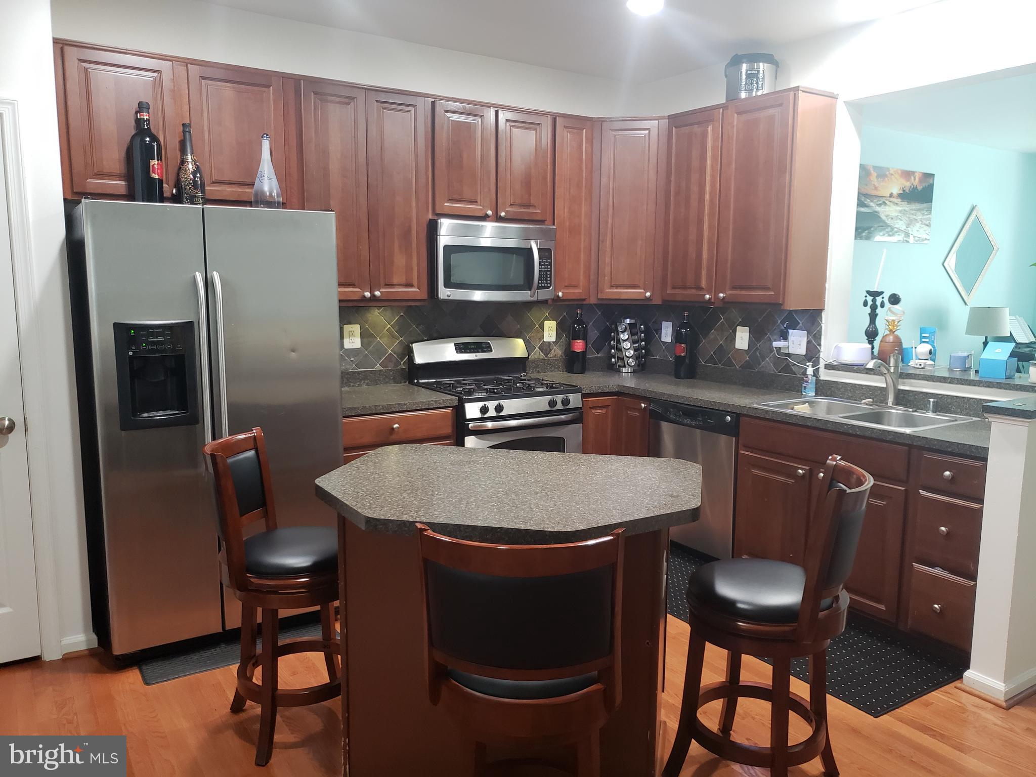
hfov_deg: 67.3
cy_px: 388
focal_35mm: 26
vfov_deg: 53.1
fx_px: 778
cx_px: 518
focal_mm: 4.3
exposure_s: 1/60
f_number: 1.5
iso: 320
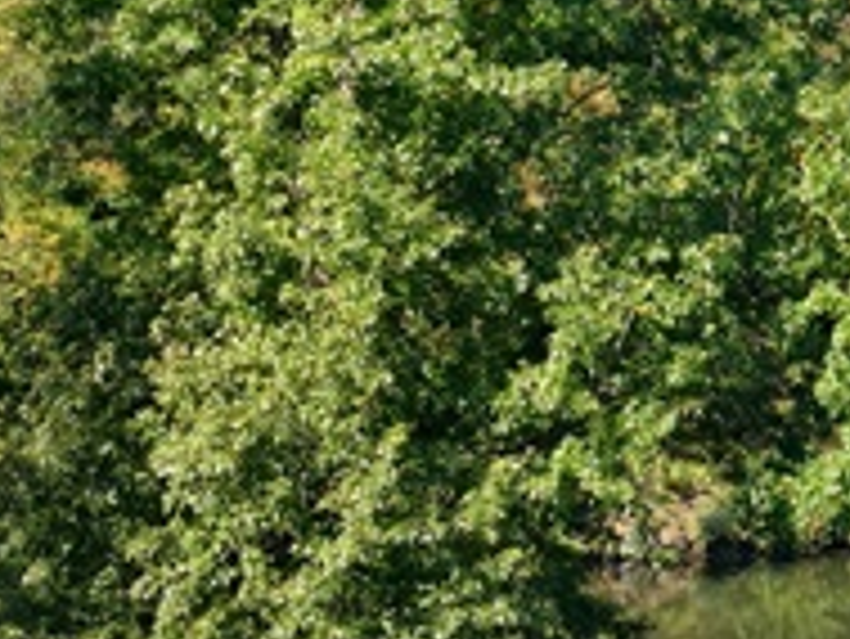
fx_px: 2531
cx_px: 1084
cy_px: -45
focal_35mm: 103
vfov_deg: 14.1
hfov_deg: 17.9
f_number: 2.2
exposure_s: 1/454
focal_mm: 4.5
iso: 50
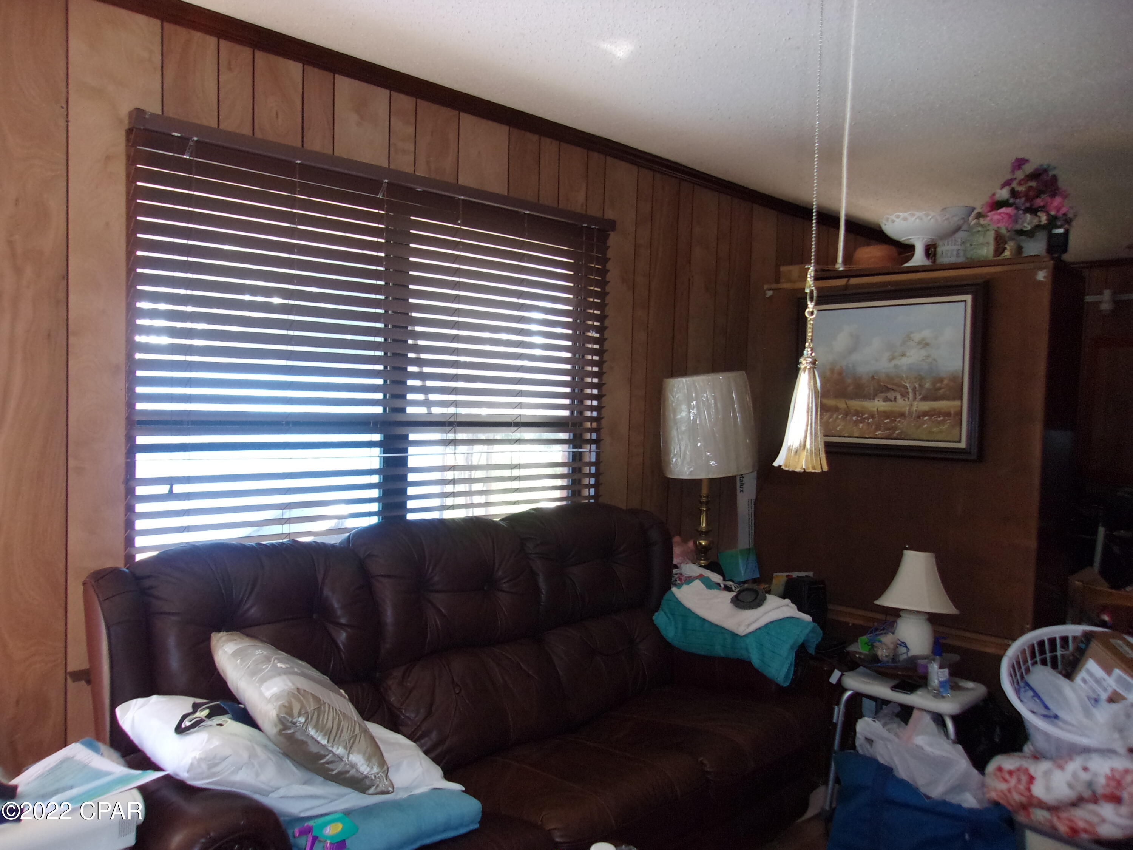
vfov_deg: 51.4
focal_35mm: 27
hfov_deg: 65.3
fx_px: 884
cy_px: 425
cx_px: 566
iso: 200
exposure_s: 1/34
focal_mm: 4.9
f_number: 3
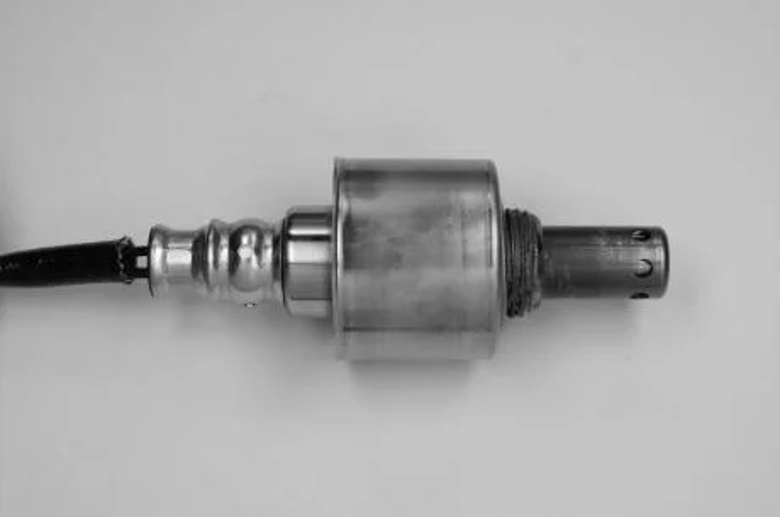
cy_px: 258
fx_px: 1460
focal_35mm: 68
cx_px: 390
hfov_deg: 29.9
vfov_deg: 20.1
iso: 400
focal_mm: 45
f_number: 10
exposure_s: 1/60
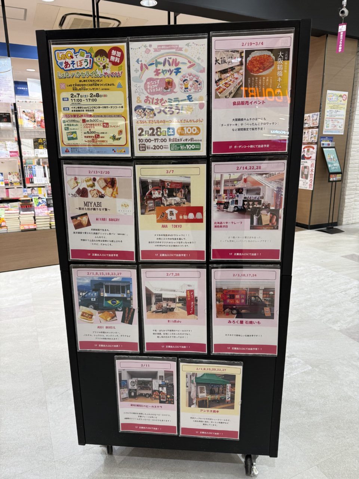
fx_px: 332
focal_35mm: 24
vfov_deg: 71.6
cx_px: 180
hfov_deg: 56.8
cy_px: 240
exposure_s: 1/100
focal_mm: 6.76
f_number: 1.78
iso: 125
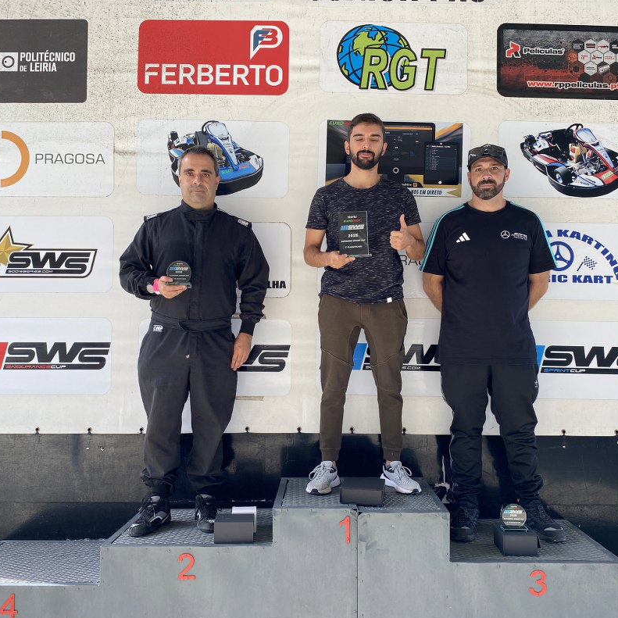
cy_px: 310
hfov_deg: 52.5
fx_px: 626
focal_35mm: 31
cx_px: 294
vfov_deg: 52.5
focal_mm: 4.25
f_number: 1.8
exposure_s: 1/222
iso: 32
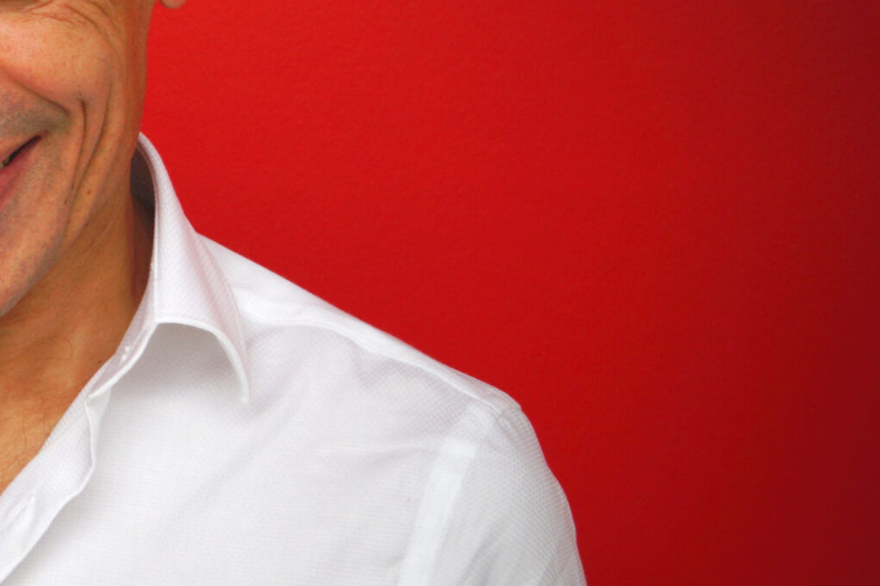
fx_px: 3207
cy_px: 164
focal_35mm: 131
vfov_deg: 10.4
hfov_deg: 15.1
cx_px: -137
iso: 100
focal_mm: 35
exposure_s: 1/125
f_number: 5.6
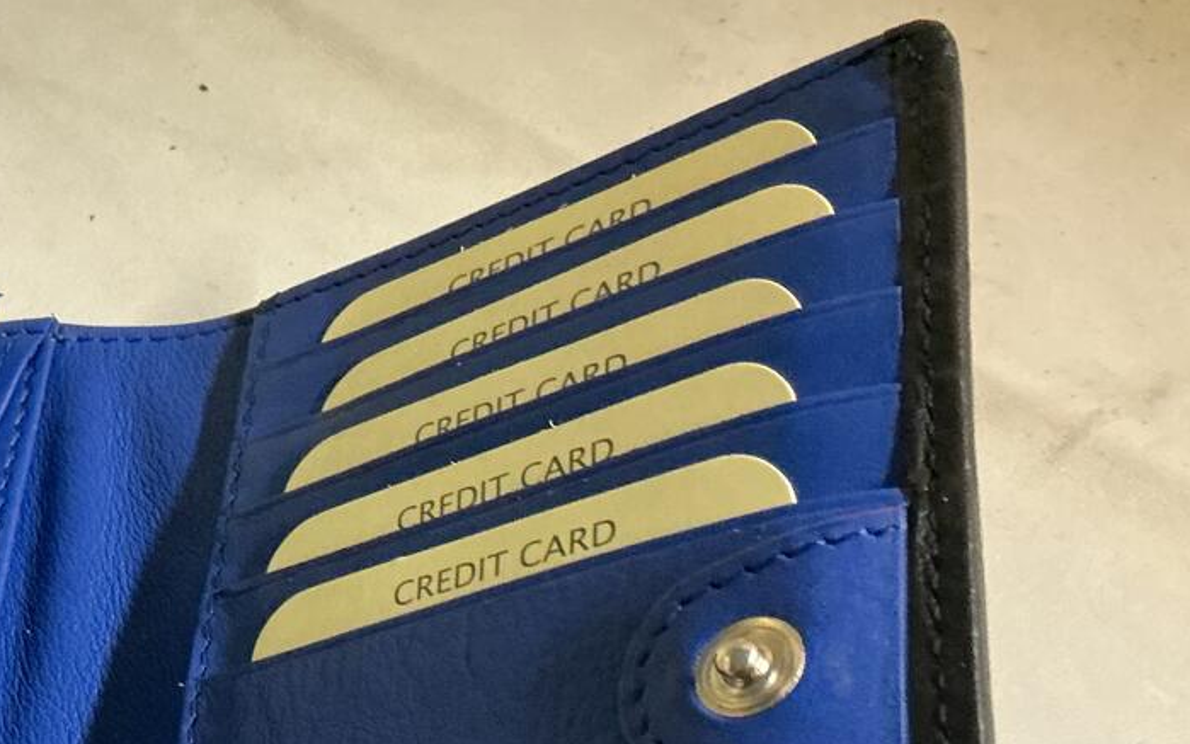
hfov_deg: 29.3
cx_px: 32
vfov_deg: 19.1
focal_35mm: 66
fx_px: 2141
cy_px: 767
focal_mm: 3
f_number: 1.8
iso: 250
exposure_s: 1/33
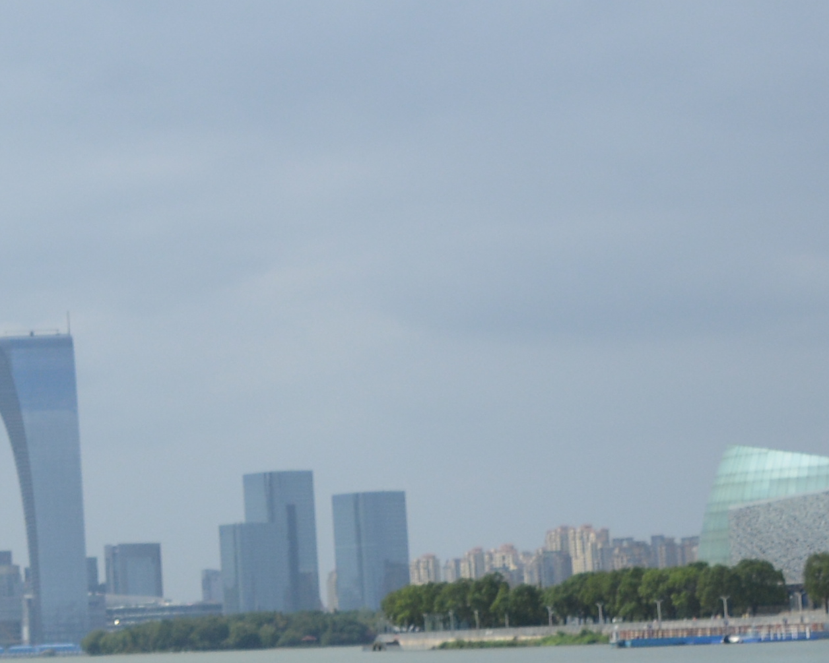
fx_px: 2969
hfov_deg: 14.5
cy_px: 370
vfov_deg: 12.7
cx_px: -529
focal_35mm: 121
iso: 250
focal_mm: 18
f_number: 4
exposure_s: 1/4000
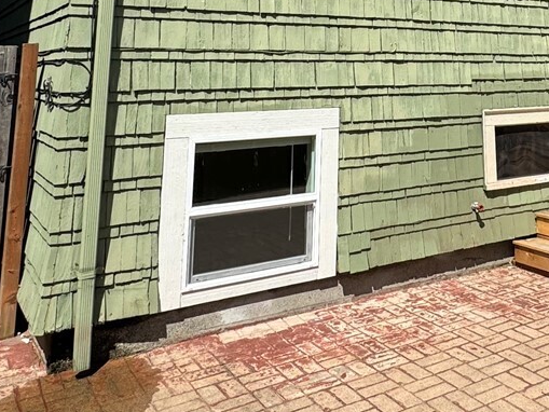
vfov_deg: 29.6
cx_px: 450
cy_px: -42
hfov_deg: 40.9
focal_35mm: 44
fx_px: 698
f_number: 2.2
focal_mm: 2.22
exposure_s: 1/2028
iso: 50
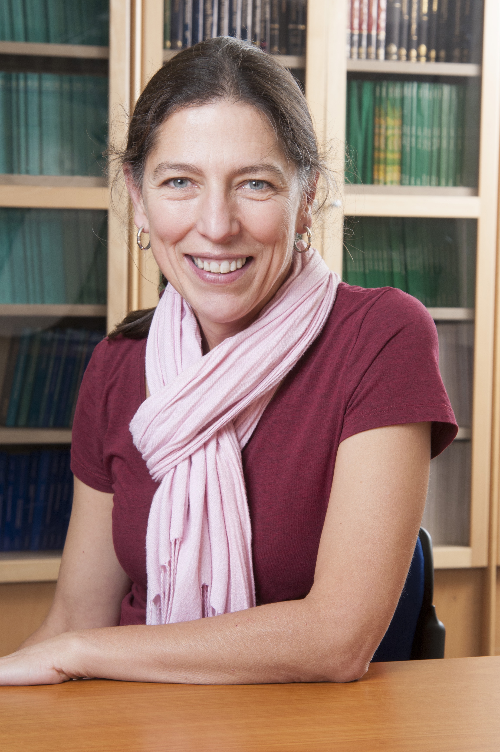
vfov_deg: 26.0
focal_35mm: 78
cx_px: 250
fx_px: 1629
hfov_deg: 17.4
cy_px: 376
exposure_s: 1/80
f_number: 10
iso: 200
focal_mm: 52
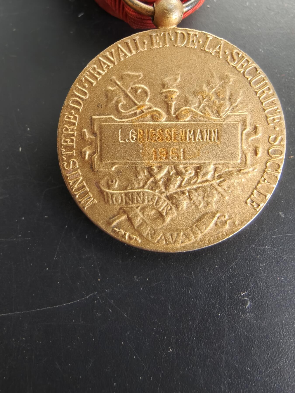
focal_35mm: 23
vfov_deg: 73.9
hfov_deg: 58.9
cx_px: 148
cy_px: 196
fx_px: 261
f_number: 2
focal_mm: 2.32
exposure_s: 1/50
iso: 200
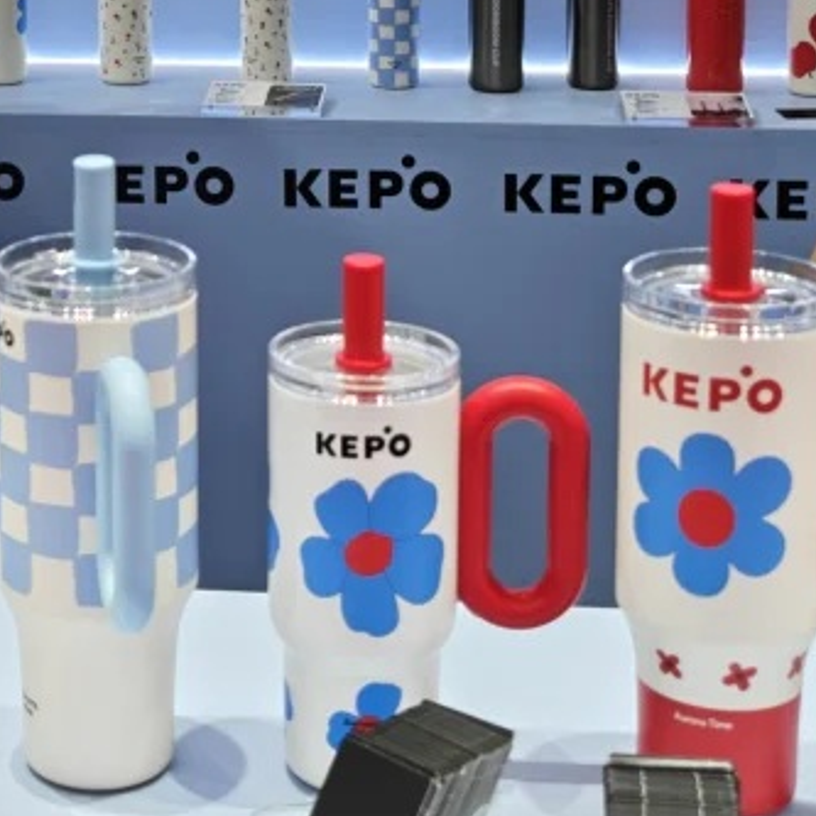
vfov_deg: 18.9
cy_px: -88
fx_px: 2347
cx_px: 91
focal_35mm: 88
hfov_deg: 19.4
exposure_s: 1/102
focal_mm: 6.06
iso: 50
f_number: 1.6
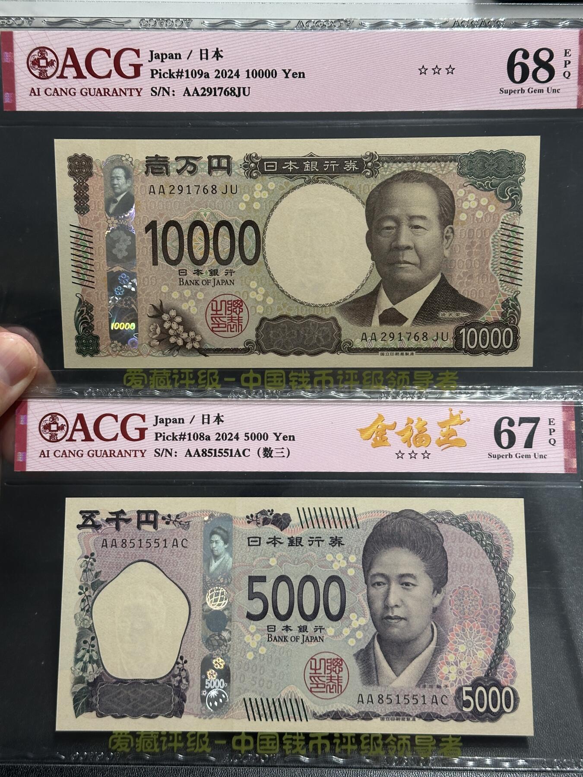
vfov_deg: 39.7
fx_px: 1078
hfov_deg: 30.3
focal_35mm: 48
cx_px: 292
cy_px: 388
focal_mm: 6.86
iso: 125
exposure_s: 1/50
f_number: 1.78
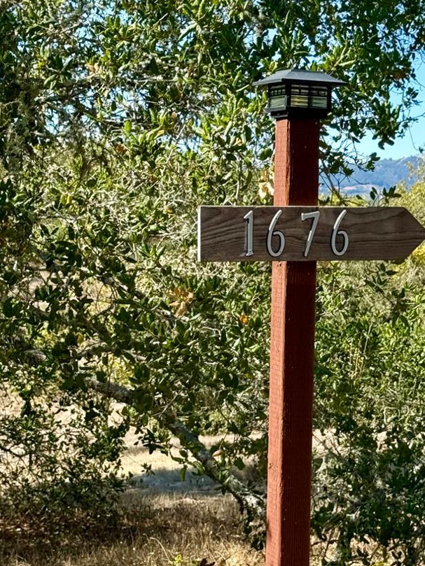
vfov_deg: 22.0
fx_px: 1457
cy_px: 296
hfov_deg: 16.6
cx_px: 289
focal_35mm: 89
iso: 80
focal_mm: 6.76
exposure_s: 1/2208
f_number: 1.78
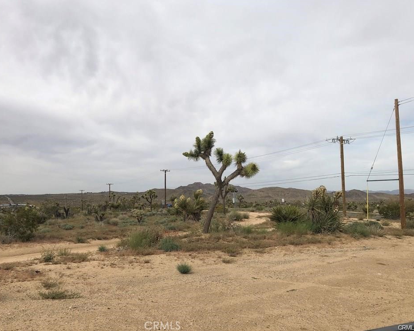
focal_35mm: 30
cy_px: 162
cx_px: 193
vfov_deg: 48.5
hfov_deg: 58.7
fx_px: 368
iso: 25
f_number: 1.8
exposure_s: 1/4000
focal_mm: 4
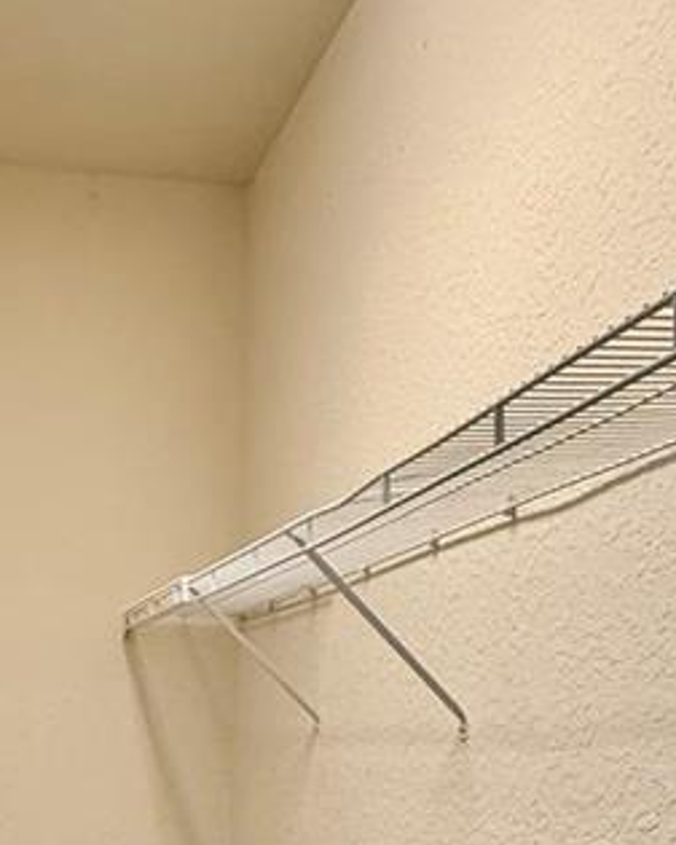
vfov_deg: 32.0
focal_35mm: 52
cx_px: 131
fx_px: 1300
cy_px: 917
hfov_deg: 28.5
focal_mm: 2.22
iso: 200
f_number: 2.2
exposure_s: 1/120
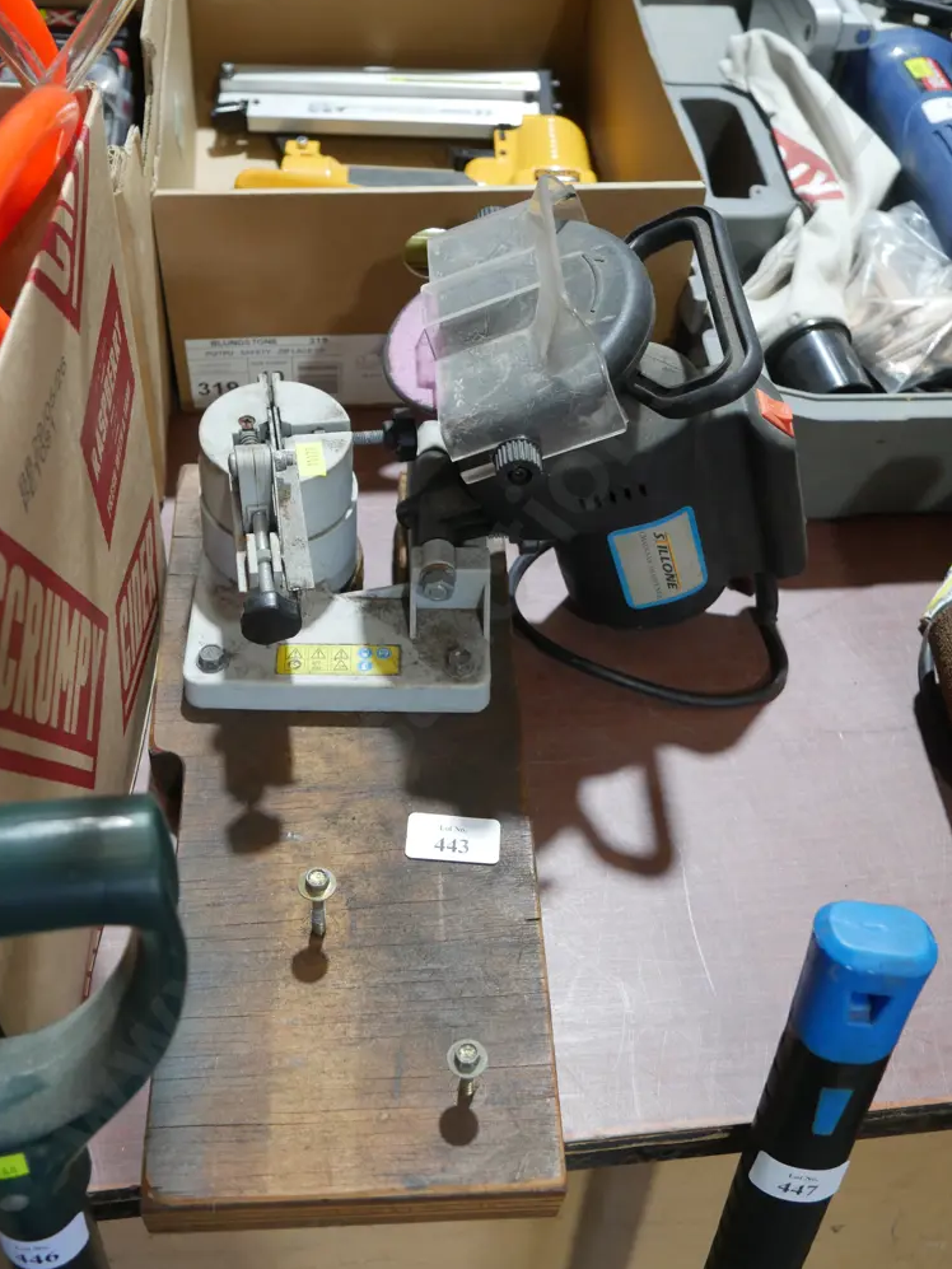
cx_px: 464
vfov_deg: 50.1
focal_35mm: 37
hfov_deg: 38.7
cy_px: 633
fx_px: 1356
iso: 640
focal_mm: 18
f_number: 4
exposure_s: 1/60
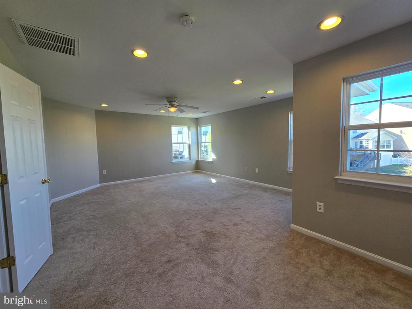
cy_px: 154
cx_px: 206
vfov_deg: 89.9
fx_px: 155
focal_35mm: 13
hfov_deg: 106.2
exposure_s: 1/120
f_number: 2.2
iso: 50
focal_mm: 2.2
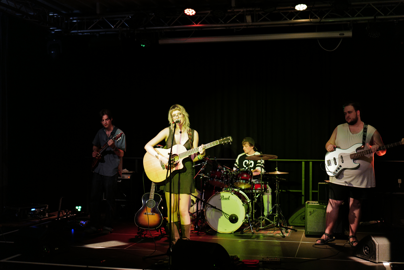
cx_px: 202
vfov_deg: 27.0
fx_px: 561
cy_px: 135
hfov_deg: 39.6
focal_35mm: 50
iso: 1600
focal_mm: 50
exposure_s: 1/80
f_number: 2
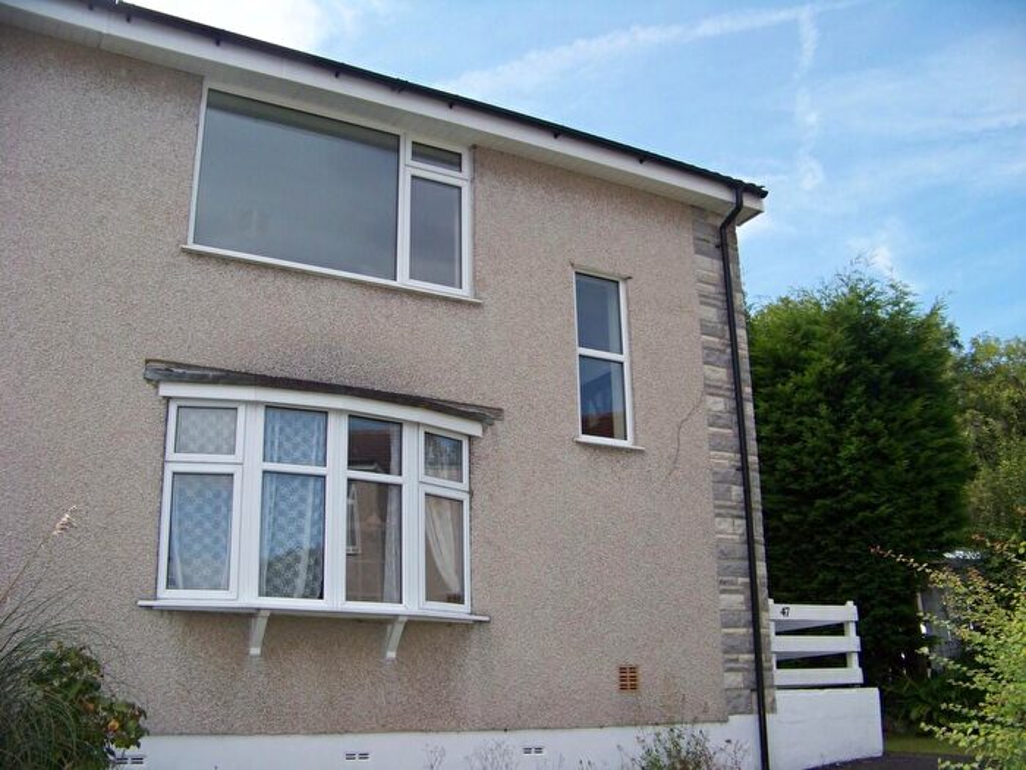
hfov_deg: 51.4
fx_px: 1067
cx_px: 513
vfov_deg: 39.7
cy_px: 385
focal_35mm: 36
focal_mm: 5.85
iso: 66
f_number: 2.8
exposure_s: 1/800
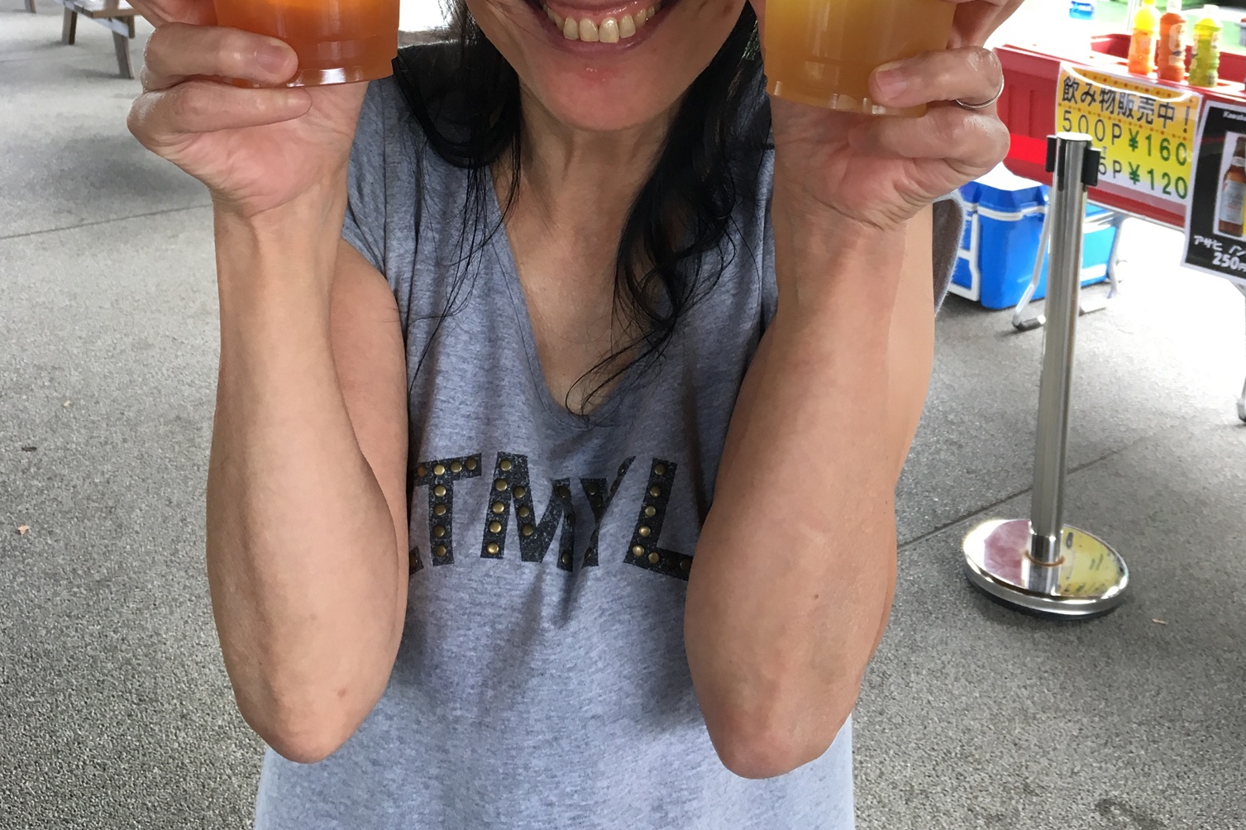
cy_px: 60
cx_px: 623
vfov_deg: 30.9
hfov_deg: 47.4
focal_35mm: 41
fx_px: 1419
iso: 32
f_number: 2.2
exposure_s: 1/30
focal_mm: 4.15
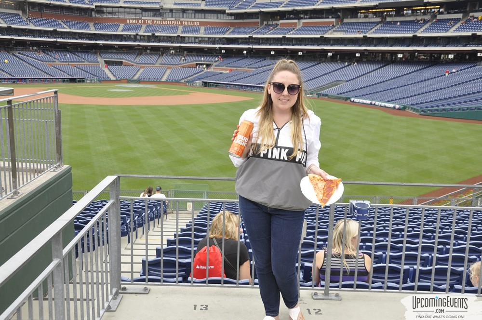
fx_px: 521
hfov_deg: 49.6
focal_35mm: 39
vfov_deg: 34.1
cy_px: 160
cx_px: 241
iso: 400
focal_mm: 26
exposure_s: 1/80
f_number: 9
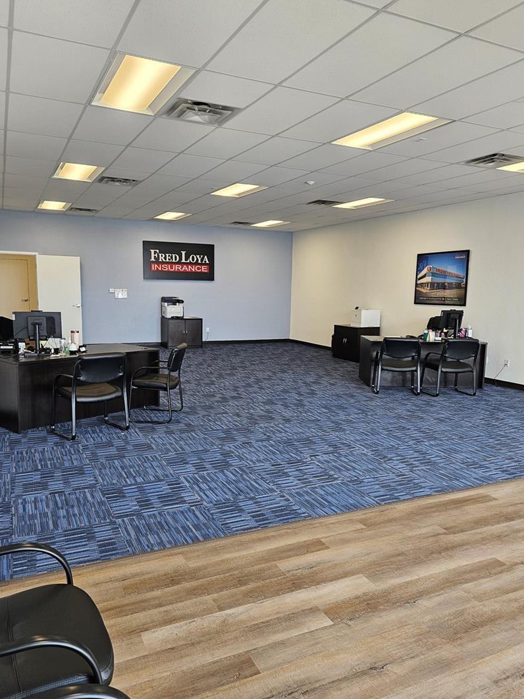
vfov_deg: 67.2
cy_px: 375
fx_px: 525
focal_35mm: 26
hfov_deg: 53.0
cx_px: 260
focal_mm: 5.4
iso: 80
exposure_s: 1/120
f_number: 1.8
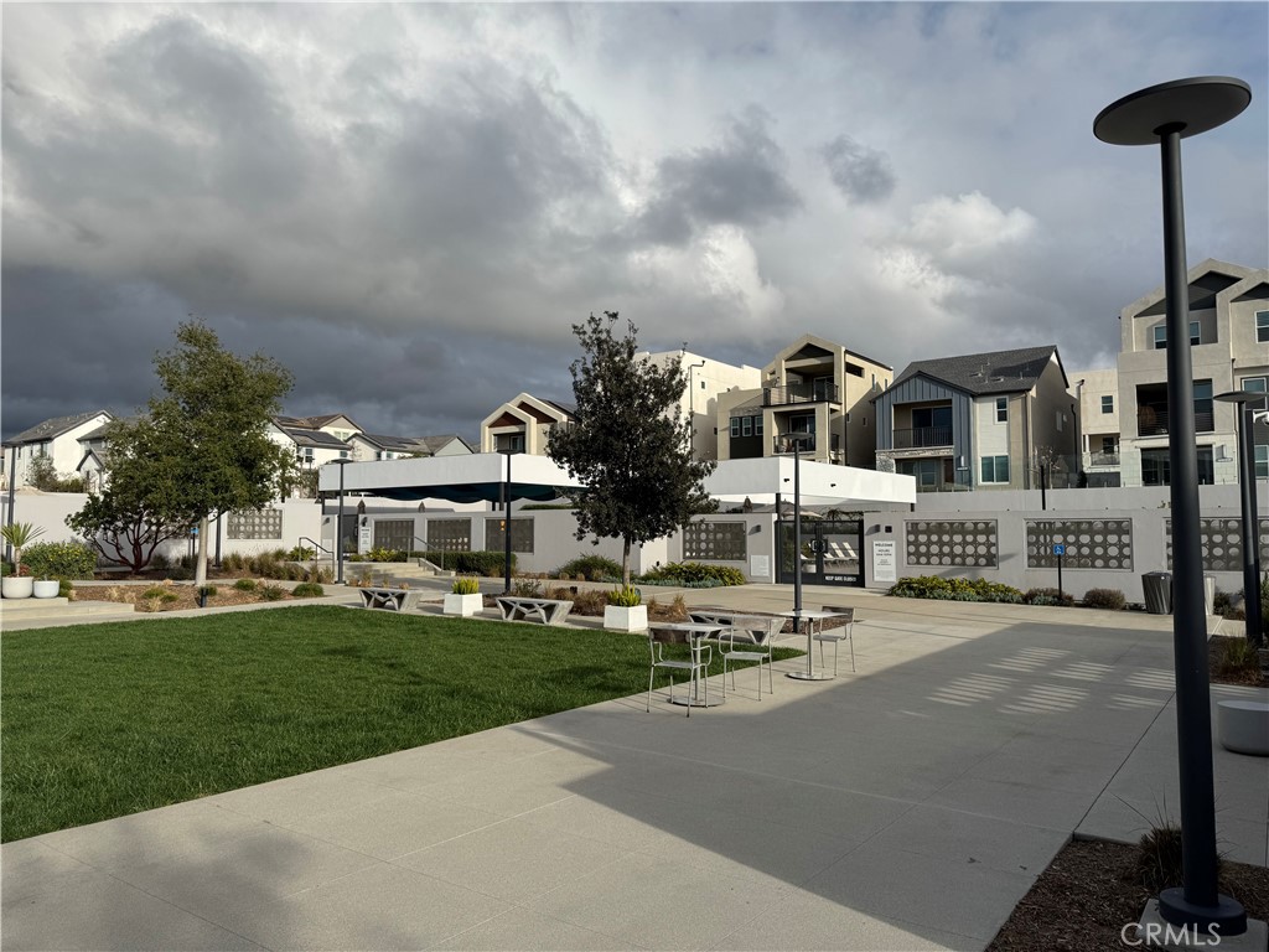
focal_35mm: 24
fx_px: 880
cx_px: 634
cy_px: 476
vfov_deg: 56.8
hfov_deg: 71.6
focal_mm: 6.76
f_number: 1.78
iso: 80
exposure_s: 1/6410
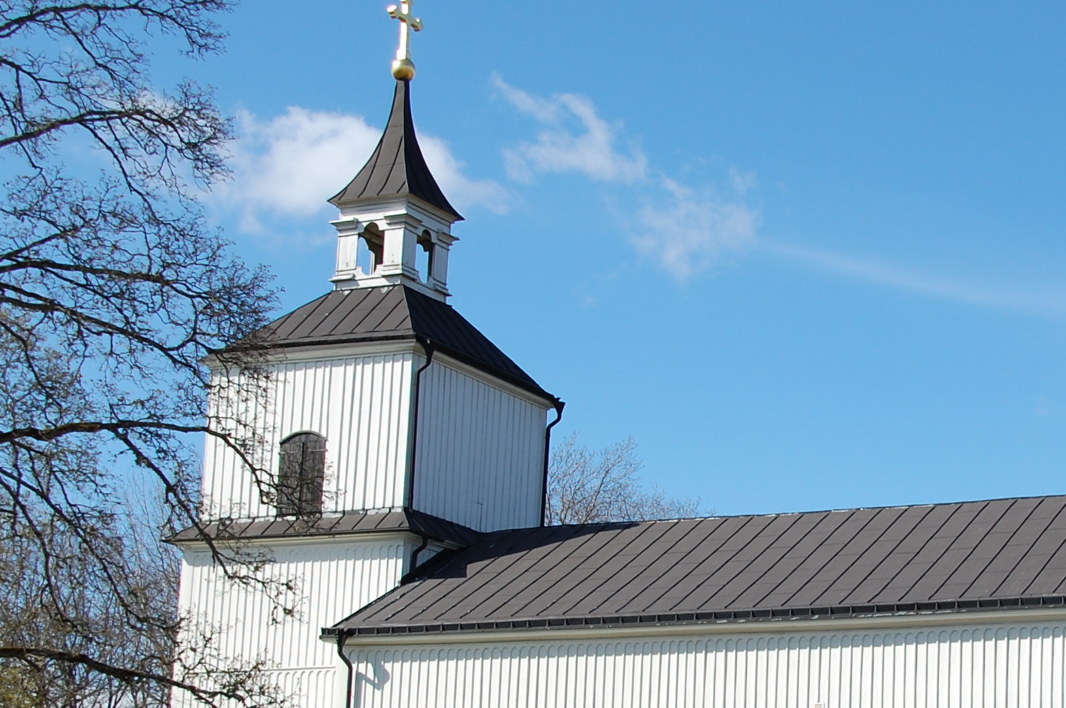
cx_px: 802
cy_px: 497
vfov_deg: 18.8
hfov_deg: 27.7
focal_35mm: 72
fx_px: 2129
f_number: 10
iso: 200
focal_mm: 25
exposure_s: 1/320
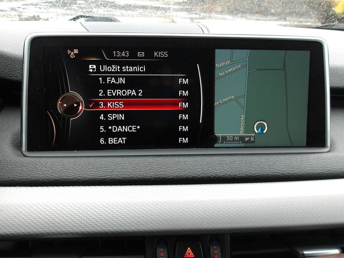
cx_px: 172
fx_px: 268
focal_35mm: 27
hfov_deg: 65.3
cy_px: 129
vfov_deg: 51.4
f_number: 3
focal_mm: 4.9
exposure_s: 1/30
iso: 110
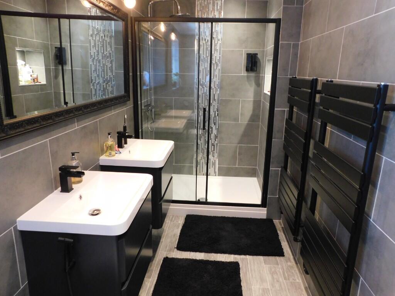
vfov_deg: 56.8
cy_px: 148
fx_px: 274
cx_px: 198
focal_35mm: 24
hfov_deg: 71.6
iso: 400
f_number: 3
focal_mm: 4.1
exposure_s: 1/25
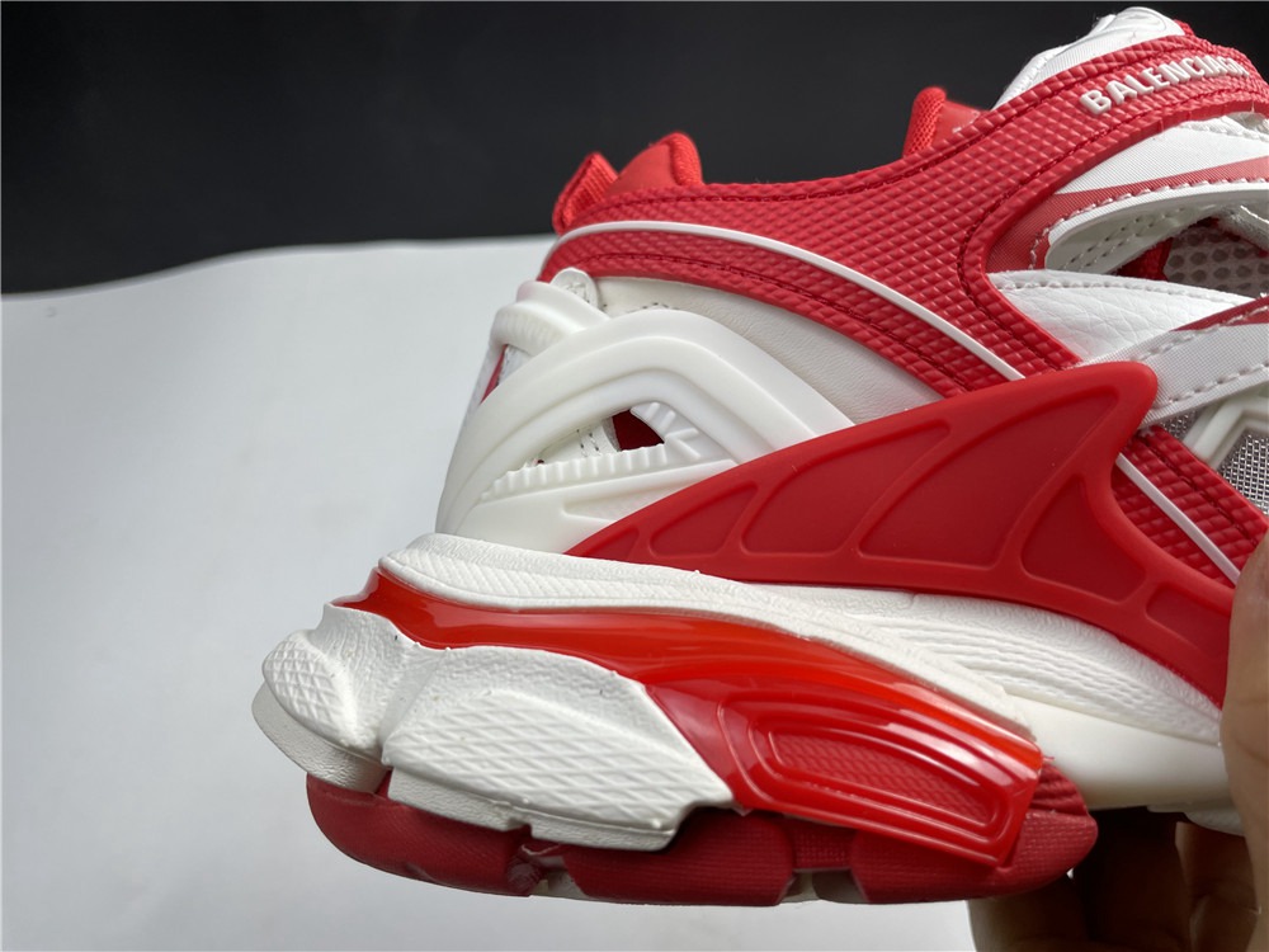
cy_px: 476
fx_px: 953
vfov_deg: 53.1
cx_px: 634
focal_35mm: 26
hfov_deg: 67.3
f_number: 1.6
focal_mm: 4.2
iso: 40
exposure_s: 1/100
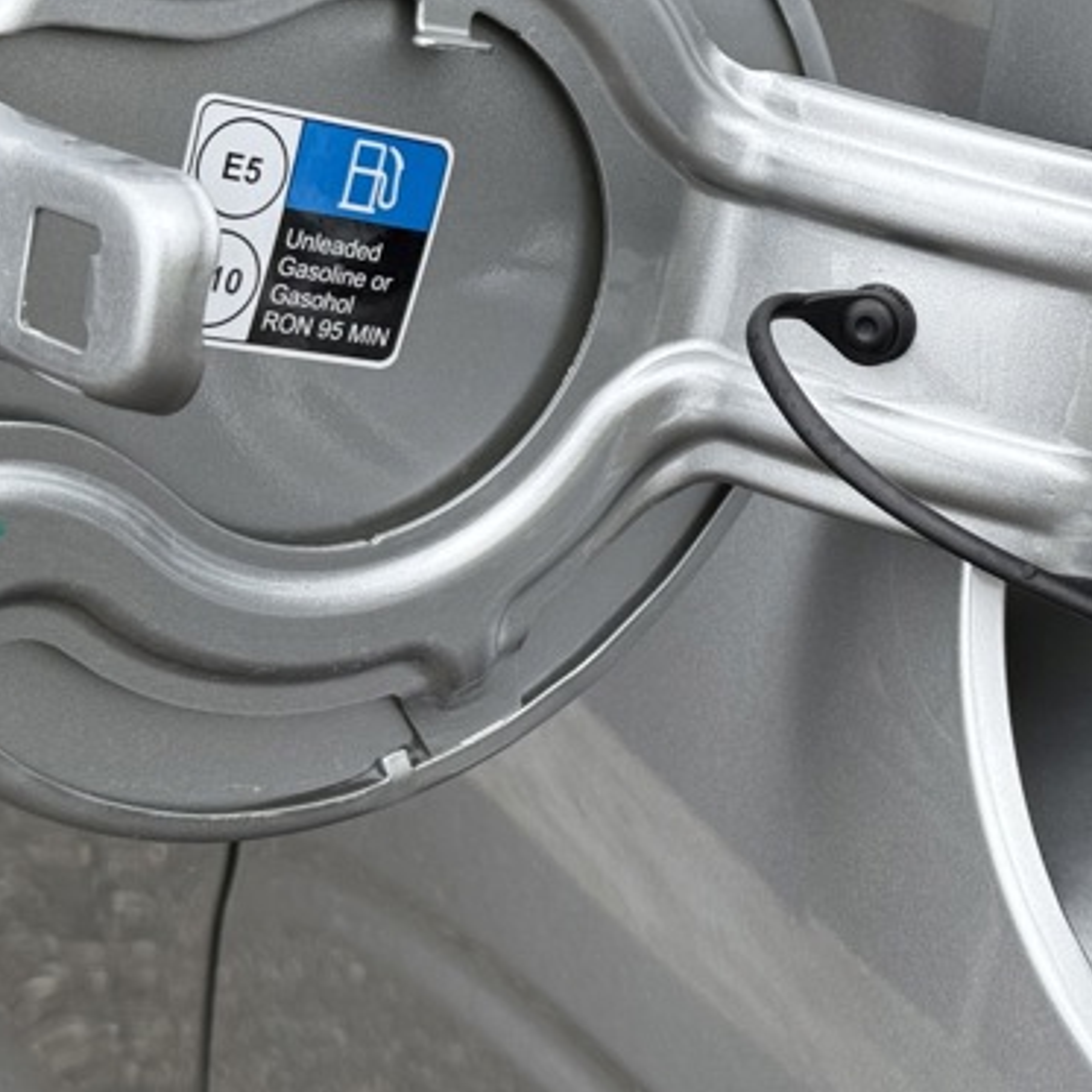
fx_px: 3248
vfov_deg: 19.0
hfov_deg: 18.9
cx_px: 858
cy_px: 357
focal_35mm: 91
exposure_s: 1/794
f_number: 1.78
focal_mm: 6.76
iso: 64
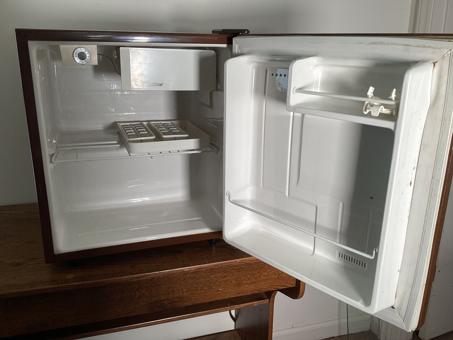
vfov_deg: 45.4
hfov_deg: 58.3
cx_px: 226
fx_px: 406
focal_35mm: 31
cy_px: 170
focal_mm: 3.3
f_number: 2.4
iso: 50
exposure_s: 1/50
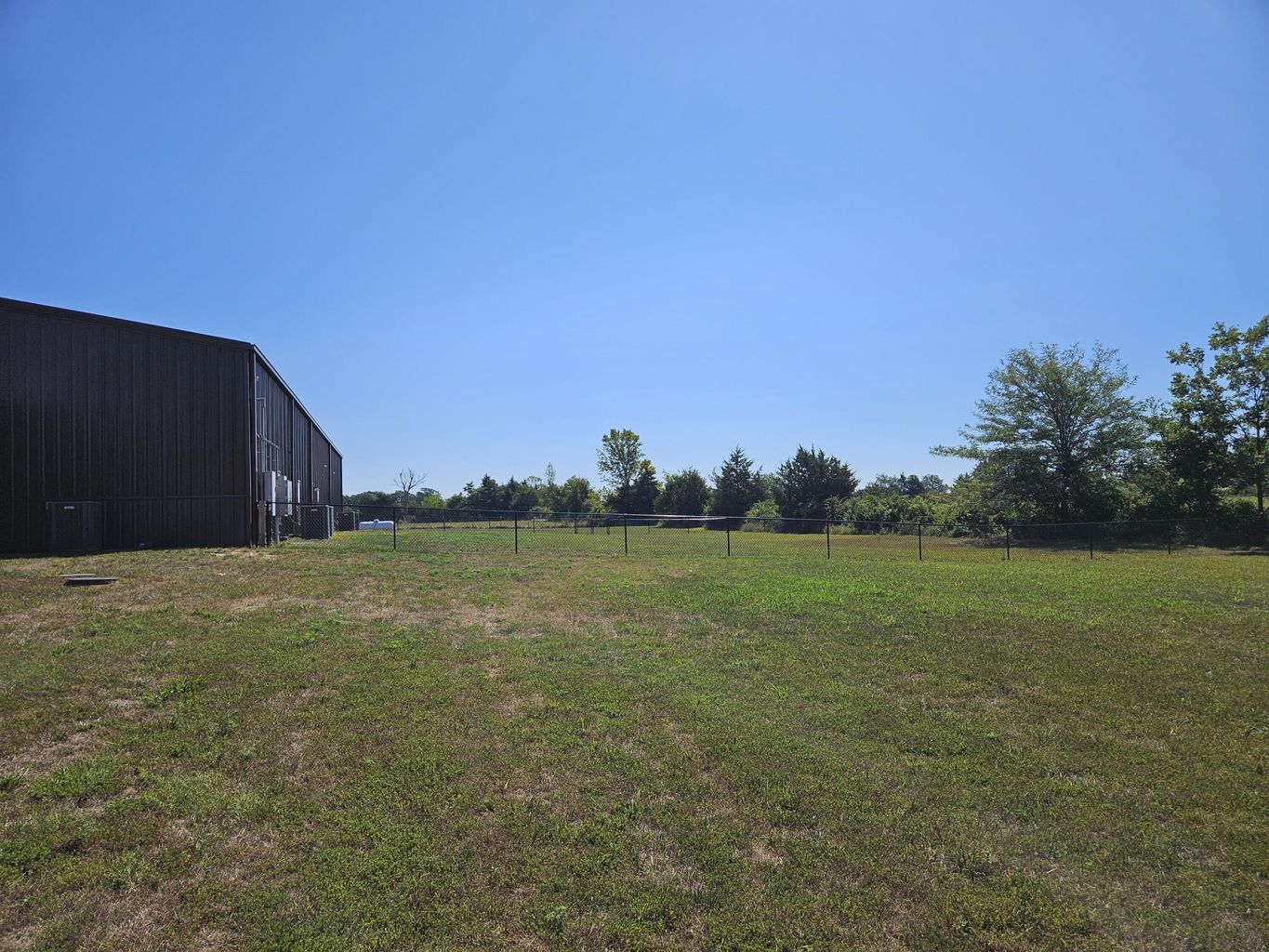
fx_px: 843
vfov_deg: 58.9
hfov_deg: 73.9
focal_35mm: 23
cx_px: 634
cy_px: 476
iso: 25
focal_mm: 5.4
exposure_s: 1/3977
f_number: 1.8
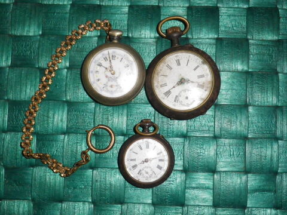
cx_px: 144
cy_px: 108
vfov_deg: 27.5
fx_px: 439
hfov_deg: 36.2
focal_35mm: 53
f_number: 4.4
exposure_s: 1/60
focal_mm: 9.5
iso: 400
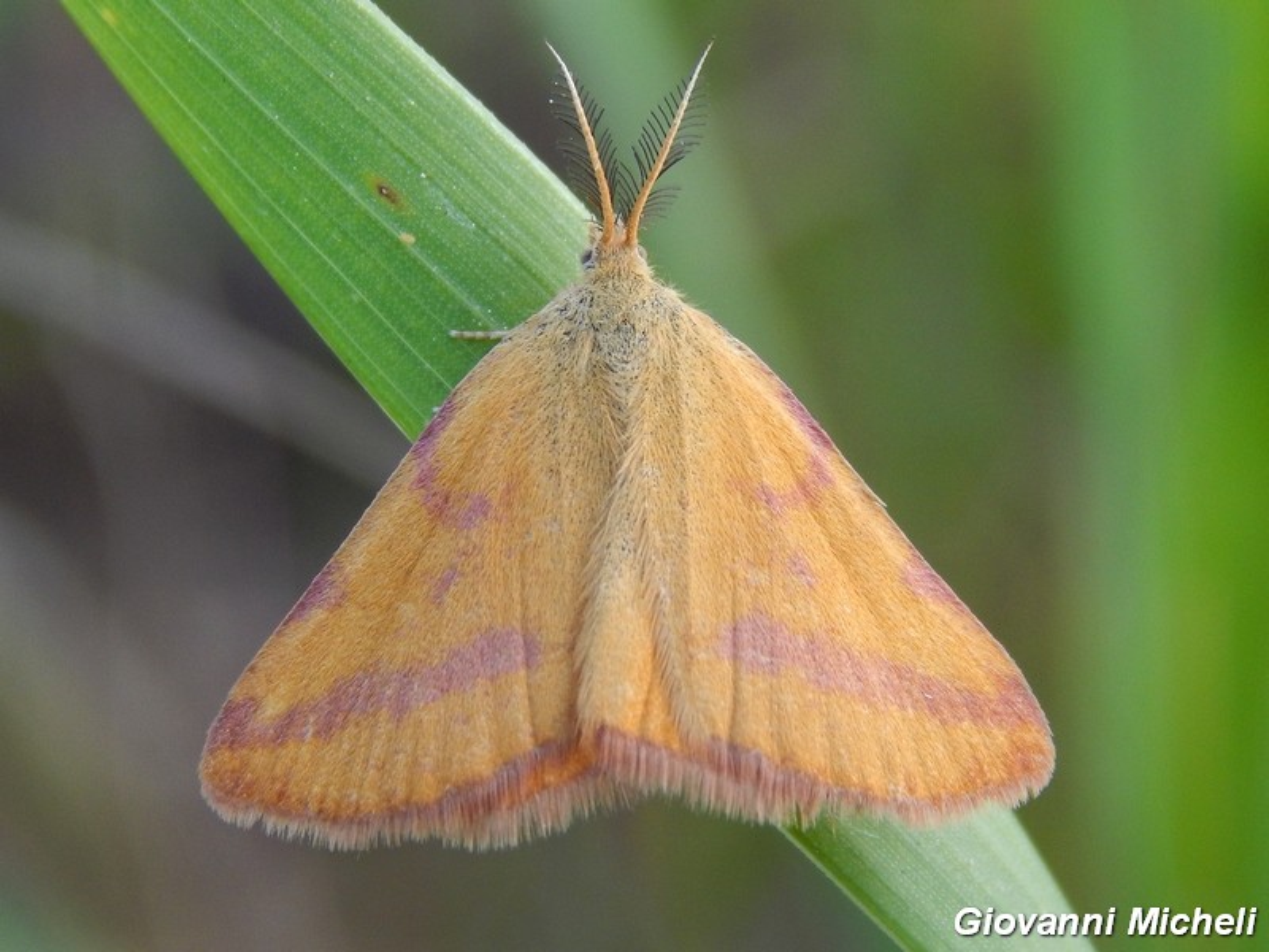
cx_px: 634
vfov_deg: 9.2
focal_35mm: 162
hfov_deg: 12.2
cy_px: 476
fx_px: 5939
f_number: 5.1
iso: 180
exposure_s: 1/60
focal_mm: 28.7
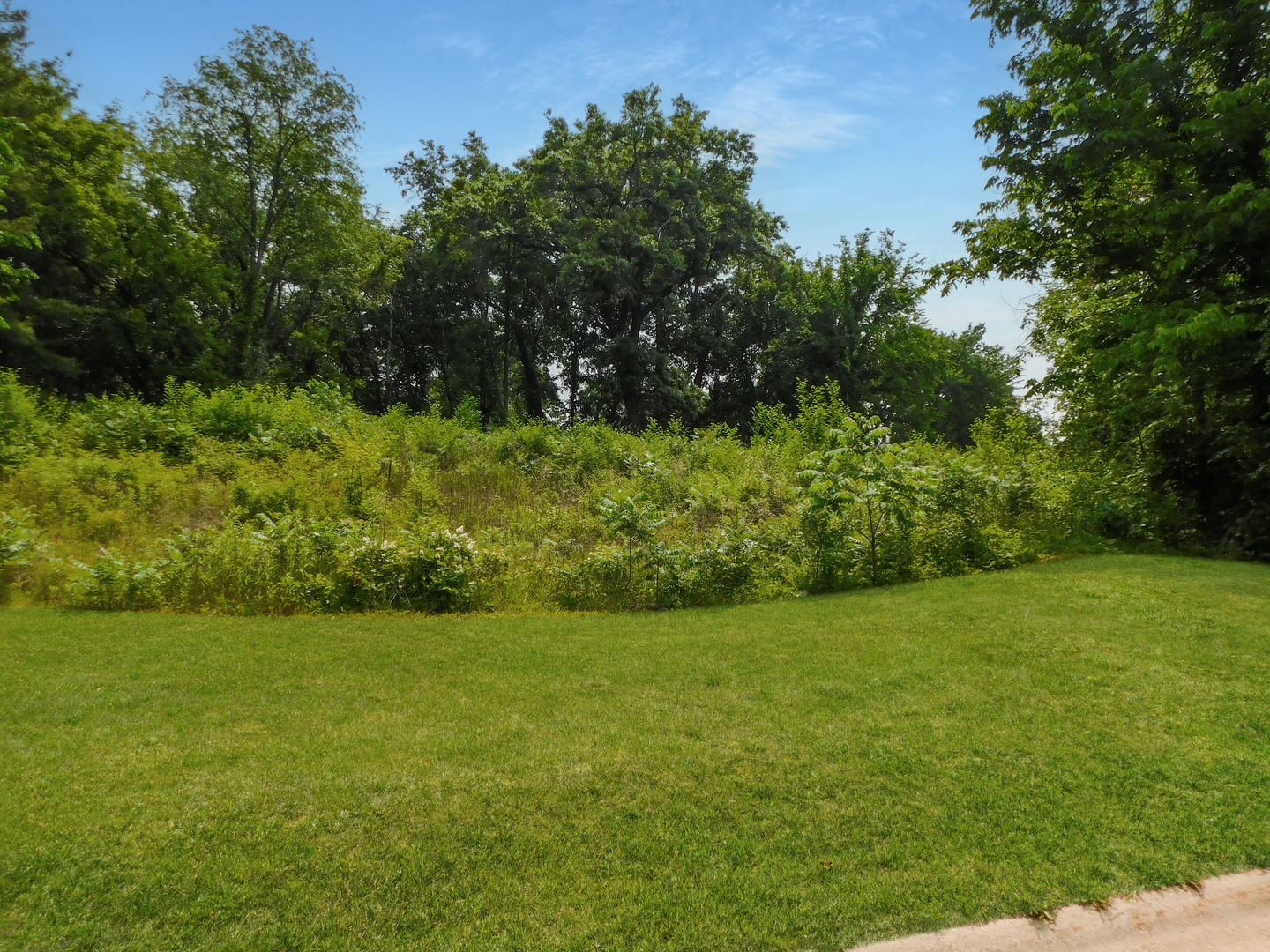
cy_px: 476
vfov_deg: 58.9
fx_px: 844
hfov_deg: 73.9
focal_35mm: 23
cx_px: 635
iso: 125
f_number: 6
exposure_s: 1/640
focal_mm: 4
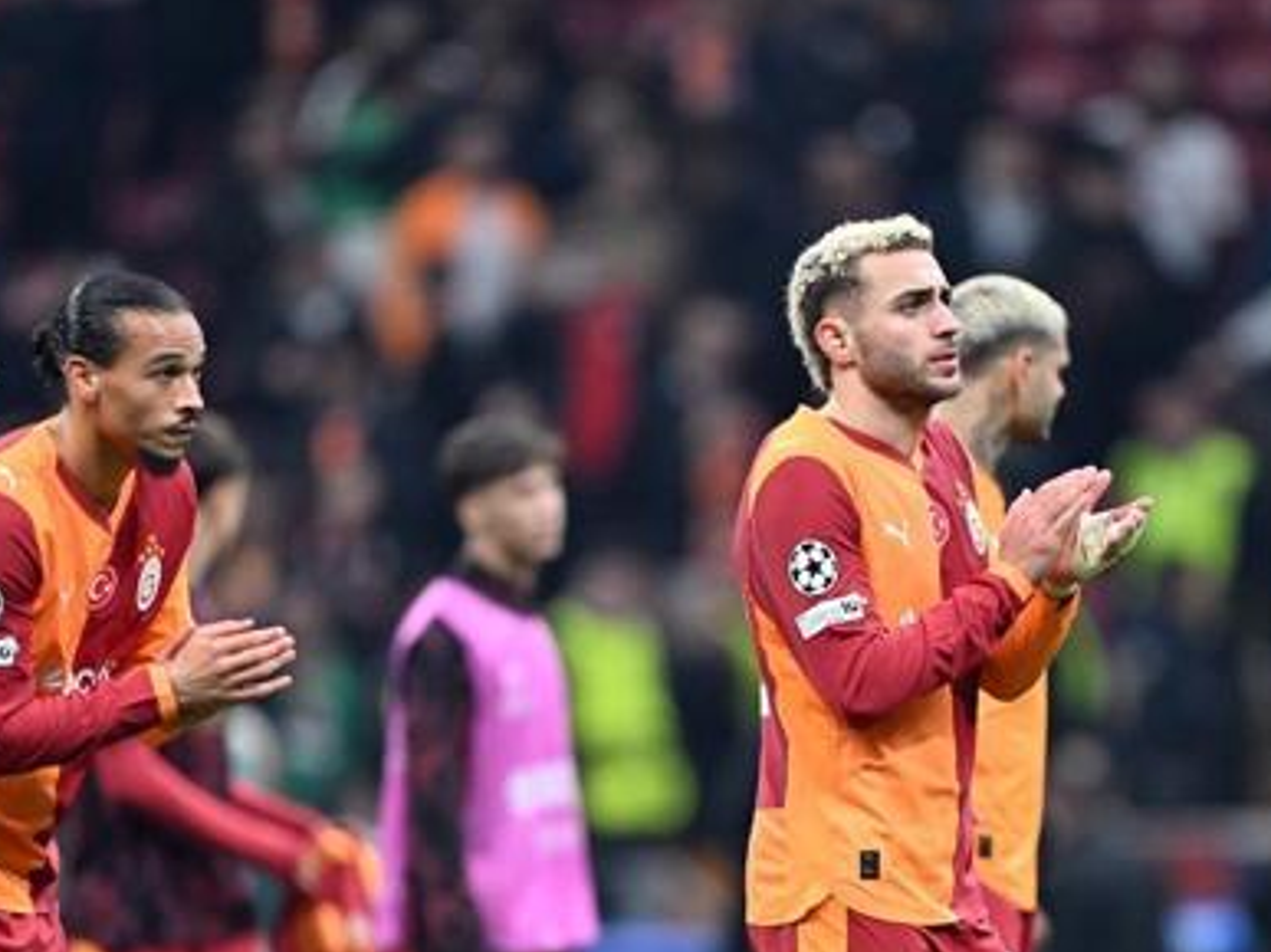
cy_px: 773
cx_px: 795
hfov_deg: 2.4
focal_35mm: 827
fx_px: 30356
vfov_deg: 1.8
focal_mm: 400
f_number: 2.8
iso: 2000
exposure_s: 1/1600
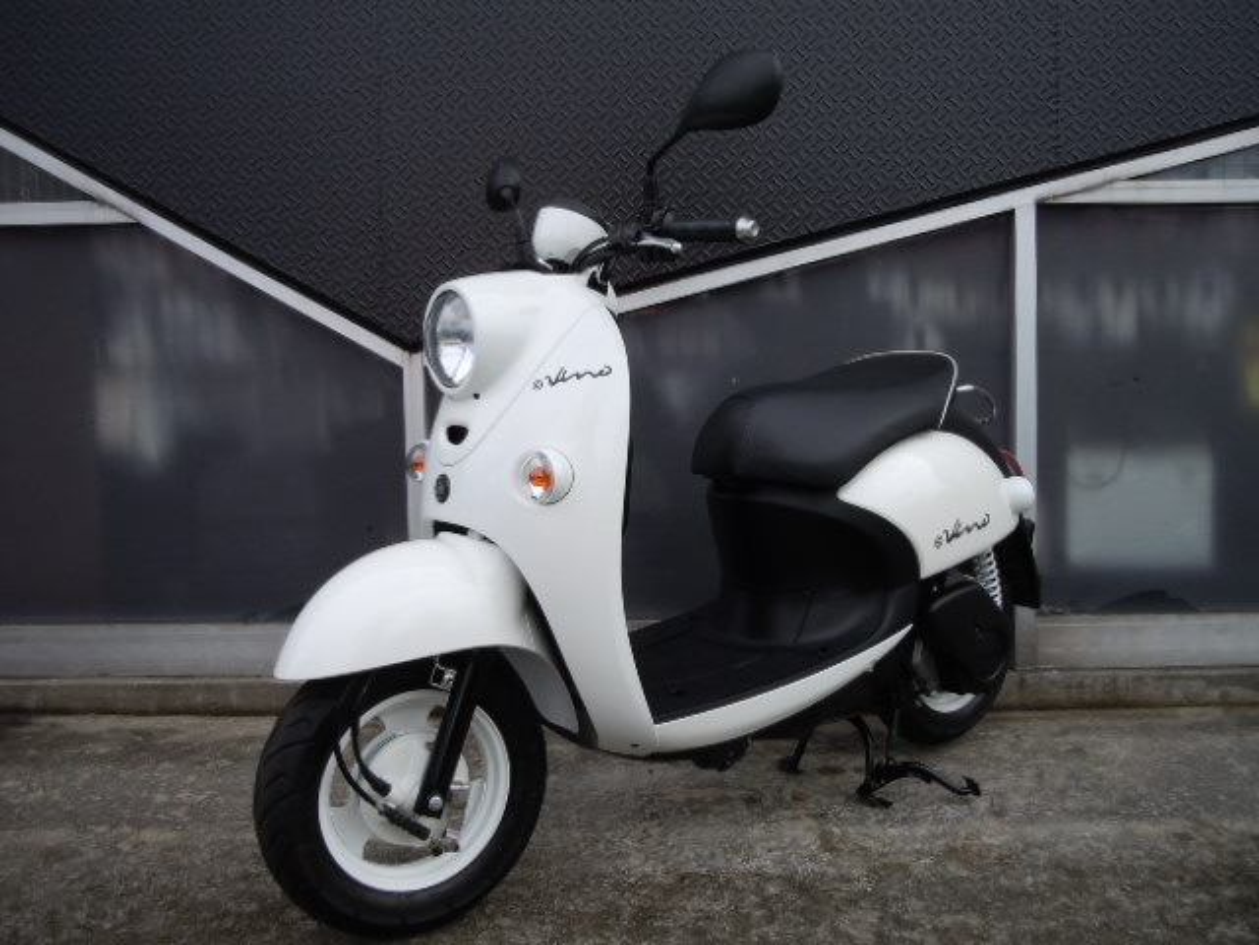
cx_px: 630
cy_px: 472
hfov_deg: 55.4
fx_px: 1200
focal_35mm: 33
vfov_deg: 42.9
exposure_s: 1/500
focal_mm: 5.9
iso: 100
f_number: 4
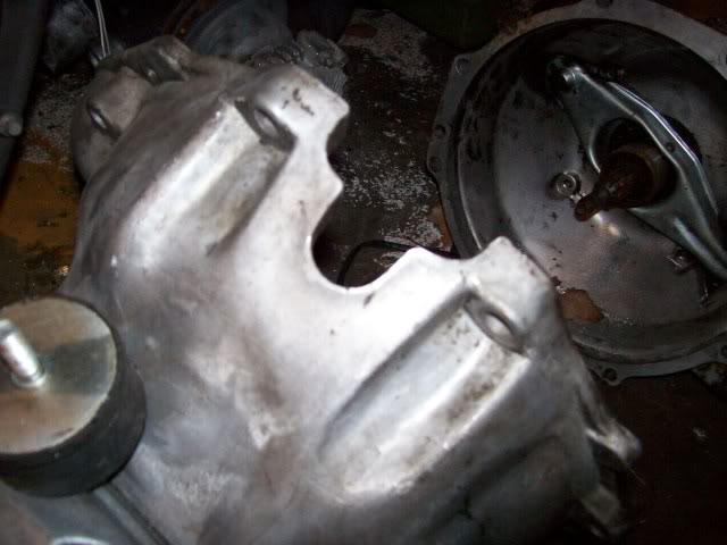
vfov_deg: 39.7
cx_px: 364
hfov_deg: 51.4
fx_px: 756
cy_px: 272
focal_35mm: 36
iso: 140
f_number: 2.7
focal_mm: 6
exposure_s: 1/64
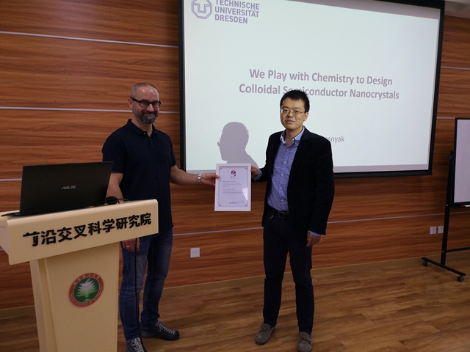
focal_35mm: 26
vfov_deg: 53.1
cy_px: 176
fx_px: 353
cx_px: 235
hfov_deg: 67.3
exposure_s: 1/100
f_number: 1.8
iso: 80
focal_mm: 4.75
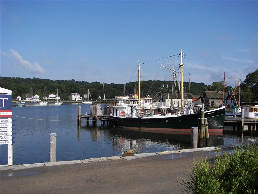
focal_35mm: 36
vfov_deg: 39.7
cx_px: 129
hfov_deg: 51.4
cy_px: 97
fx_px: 268
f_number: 4
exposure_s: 1/800
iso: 64
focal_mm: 6
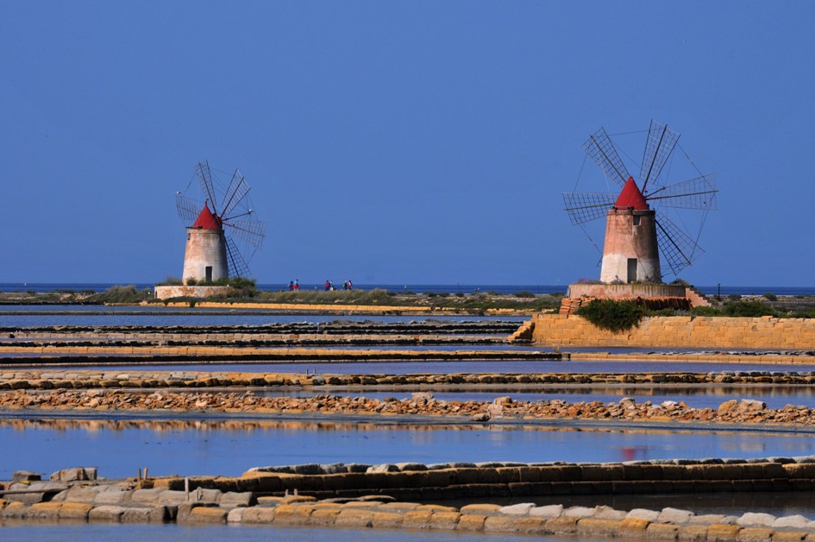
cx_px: 396
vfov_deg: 4.2
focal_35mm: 325
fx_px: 7350
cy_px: 264
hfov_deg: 6.3
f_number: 13
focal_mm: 200
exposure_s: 1/750
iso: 280
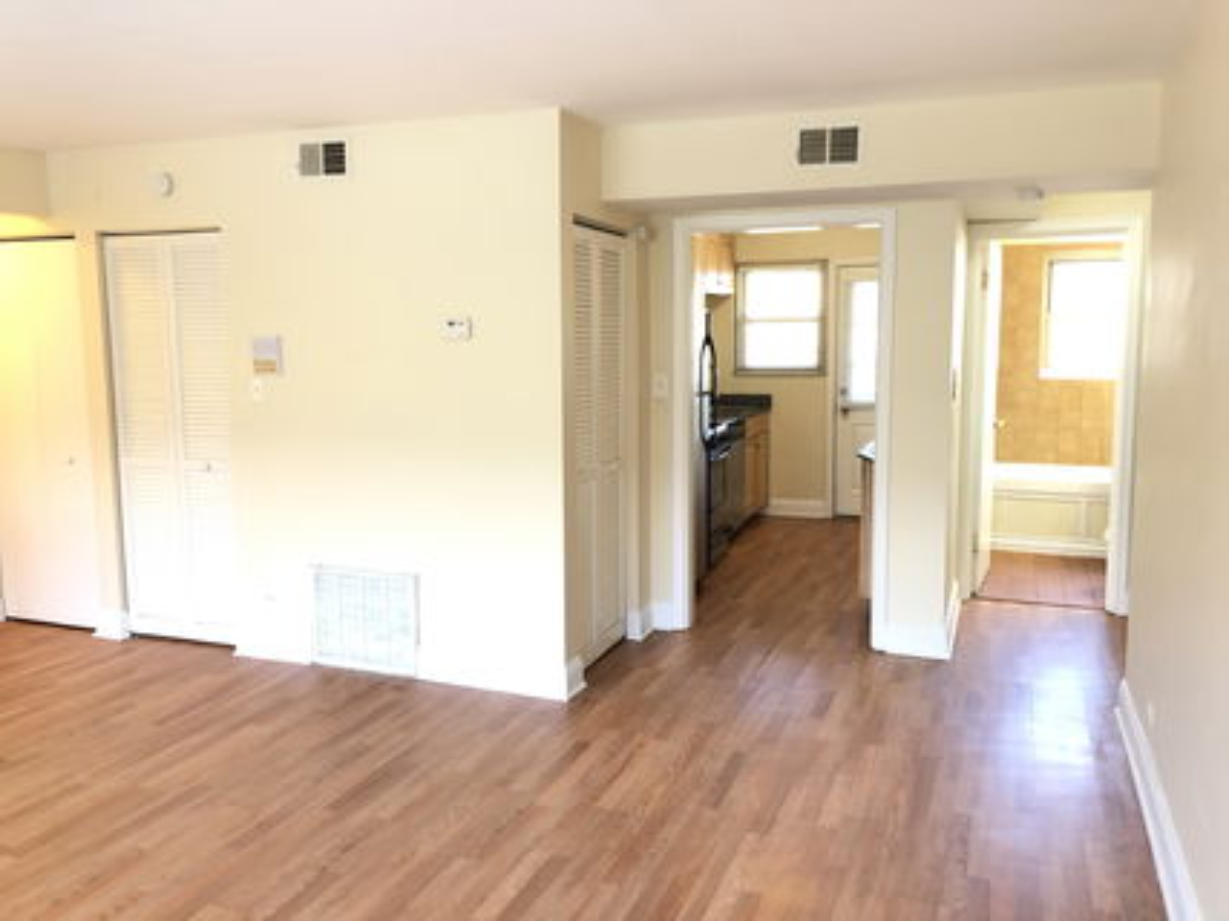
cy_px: 460
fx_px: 994
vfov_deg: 49.7
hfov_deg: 63.5
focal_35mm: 28
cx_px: 614
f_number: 1.8
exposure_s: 1/15
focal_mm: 4
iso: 40
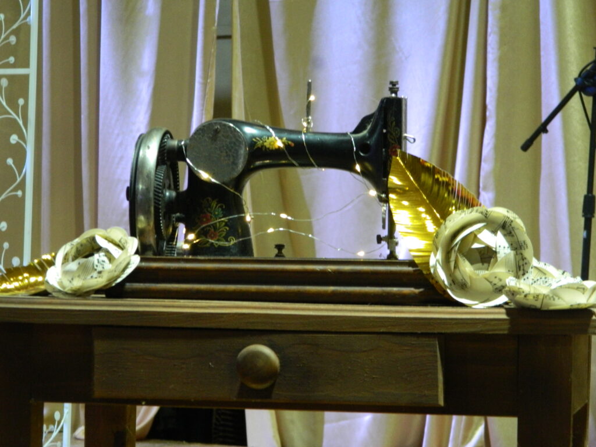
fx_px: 2221
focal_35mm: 129
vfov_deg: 11.5
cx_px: 298
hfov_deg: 15.3
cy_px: 224
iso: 400
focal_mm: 23.2
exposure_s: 1/30
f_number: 4.7
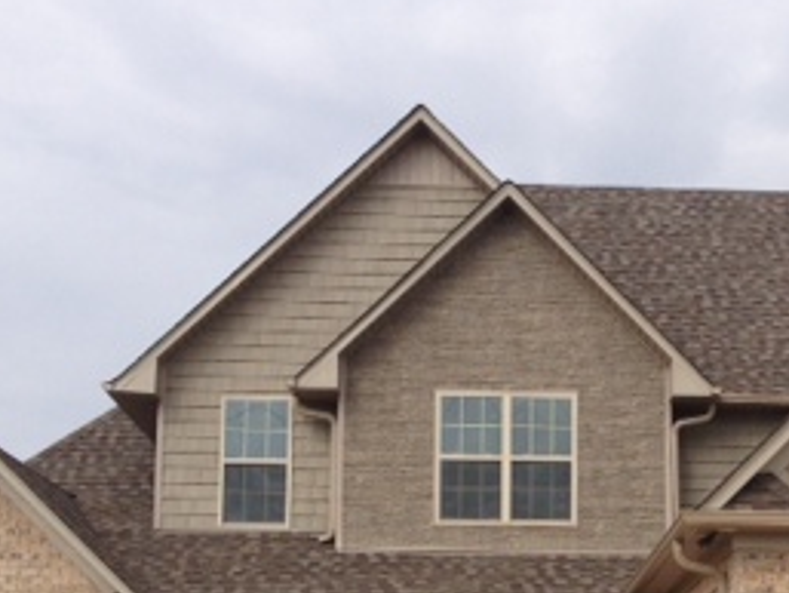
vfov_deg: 16.7
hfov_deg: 22.0
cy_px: 559
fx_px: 1984
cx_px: 703
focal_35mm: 87
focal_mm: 4.28
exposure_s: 1/1381
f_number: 2.4
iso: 50
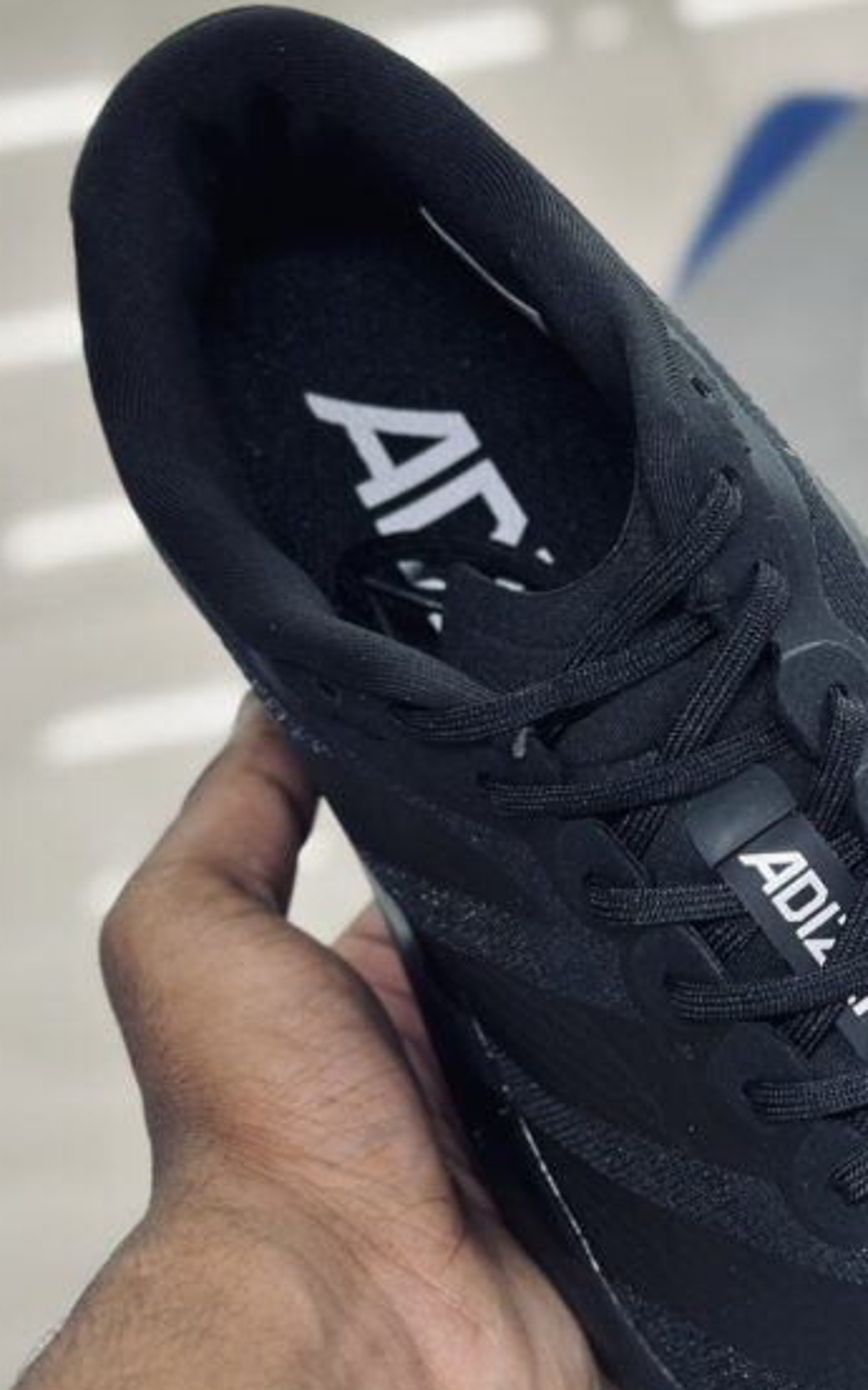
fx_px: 3255
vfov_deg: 24.0
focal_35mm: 86
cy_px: 908
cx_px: 782
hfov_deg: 15.0
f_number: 1.78
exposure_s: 1/100
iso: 160
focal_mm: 6.86
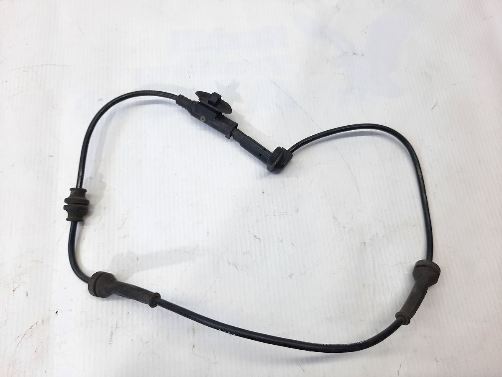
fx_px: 363
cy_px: 188
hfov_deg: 69.4
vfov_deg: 54.9
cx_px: 251
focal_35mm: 25
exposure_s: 1/50
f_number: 2
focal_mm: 4.6
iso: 64
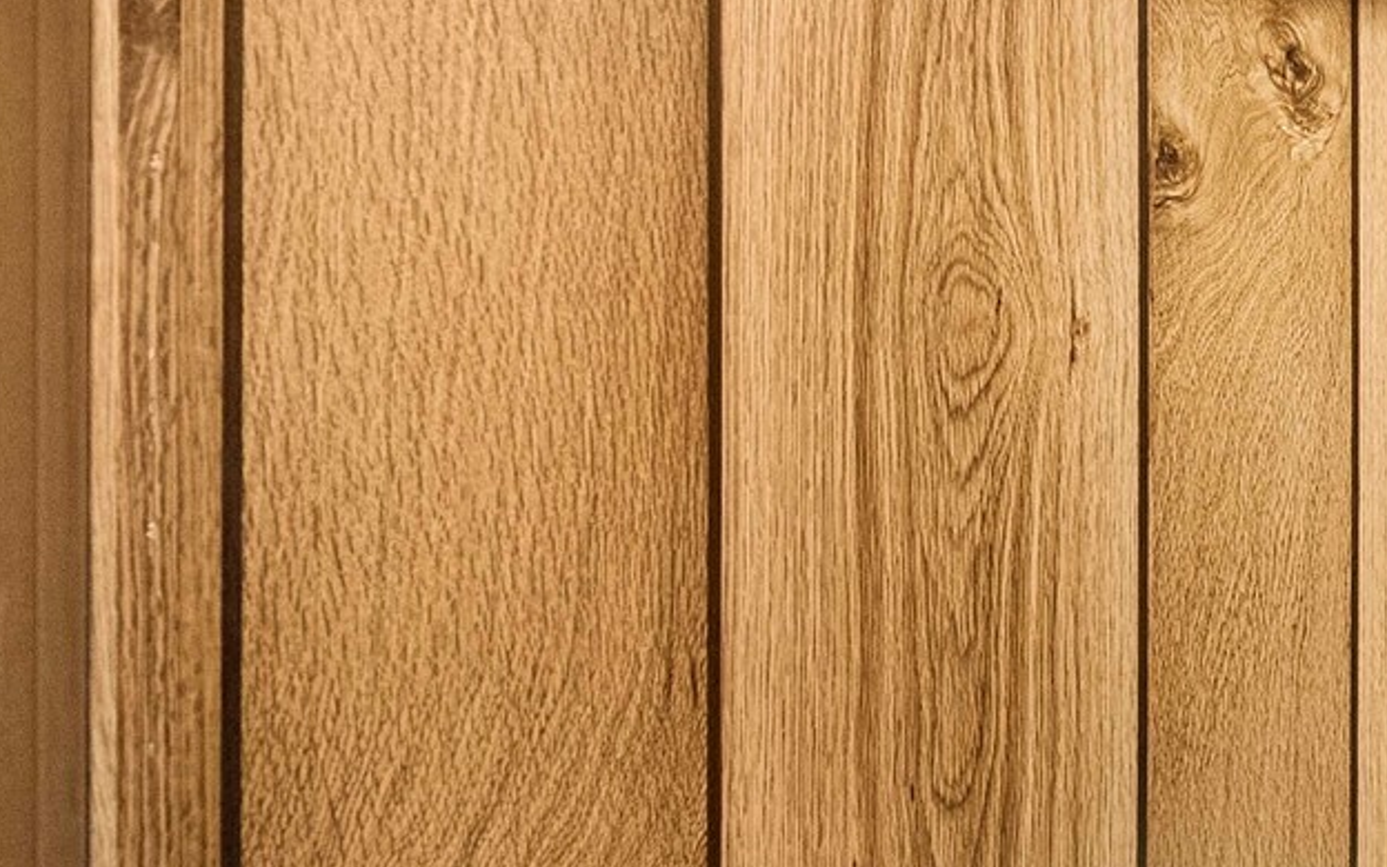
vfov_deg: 35.1
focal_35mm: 36
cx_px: 1802
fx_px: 1361
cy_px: 316
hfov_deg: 36.0
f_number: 6.3
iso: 1250
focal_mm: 13
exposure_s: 1/60
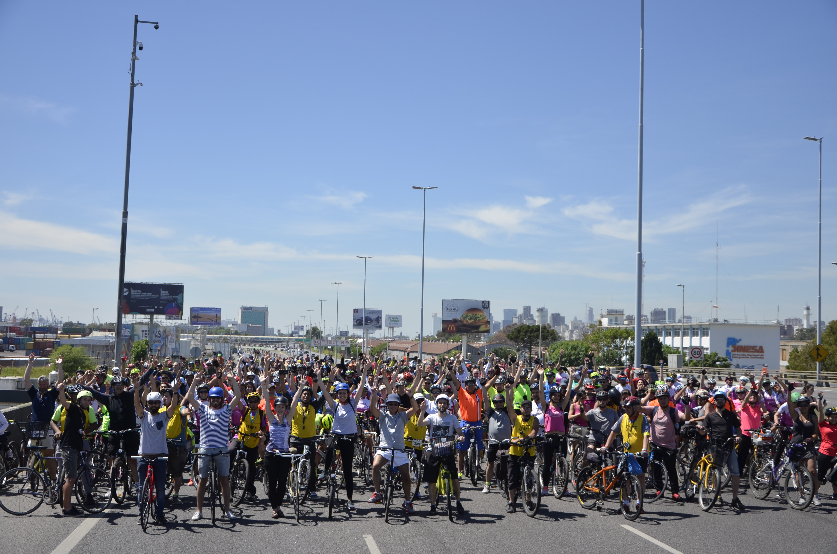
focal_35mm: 42
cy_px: 277
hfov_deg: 46.5
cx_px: 418
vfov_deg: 31.8
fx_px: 974
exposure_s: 1/1600
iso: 200
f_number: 4
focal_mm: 28
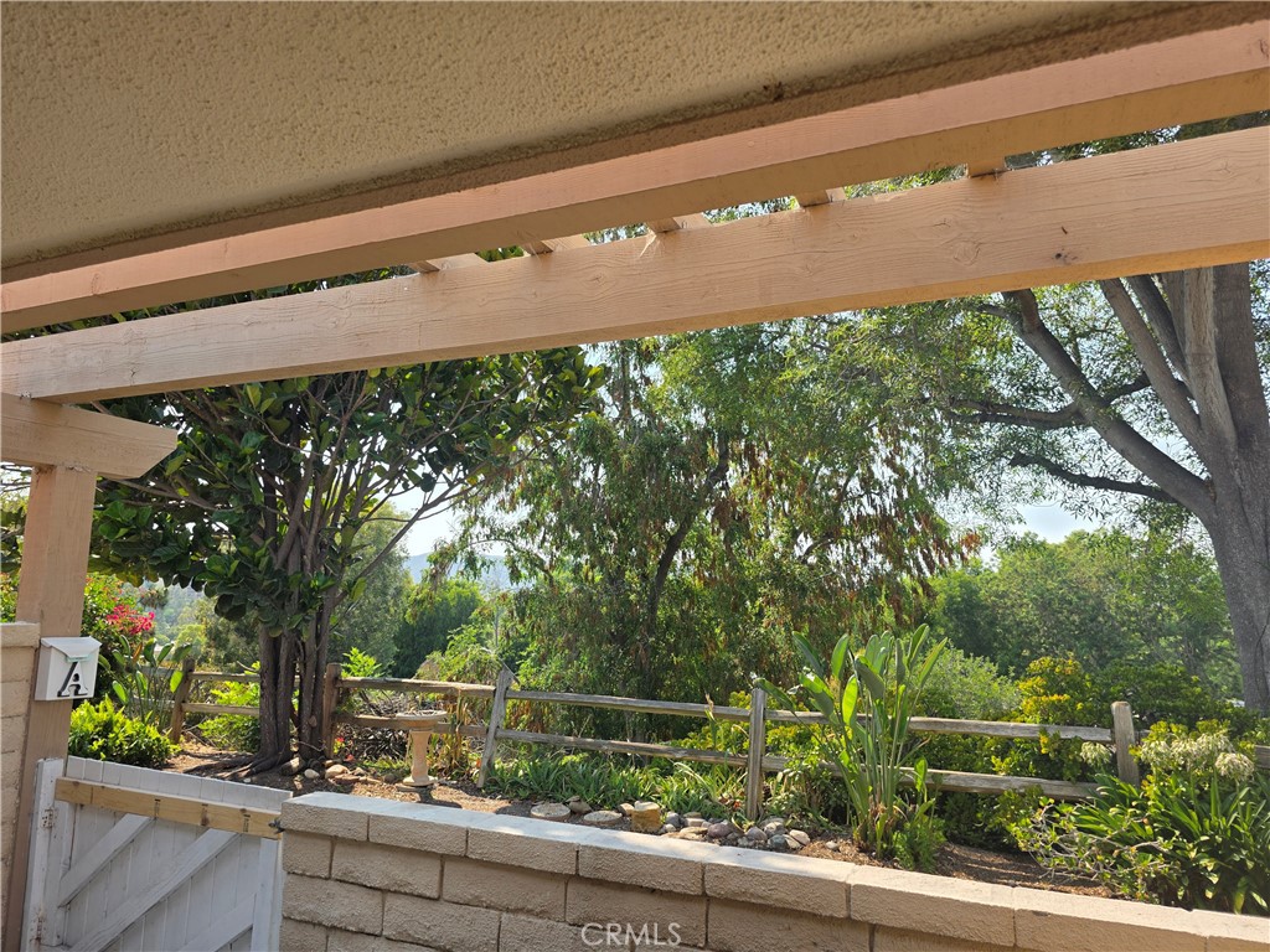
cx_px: 635
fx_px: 844
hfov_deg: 73.9
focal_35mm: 23
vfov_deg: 58.9
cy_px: 476
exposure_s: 1/2043
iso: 80
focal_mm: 6.3
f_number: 1.7
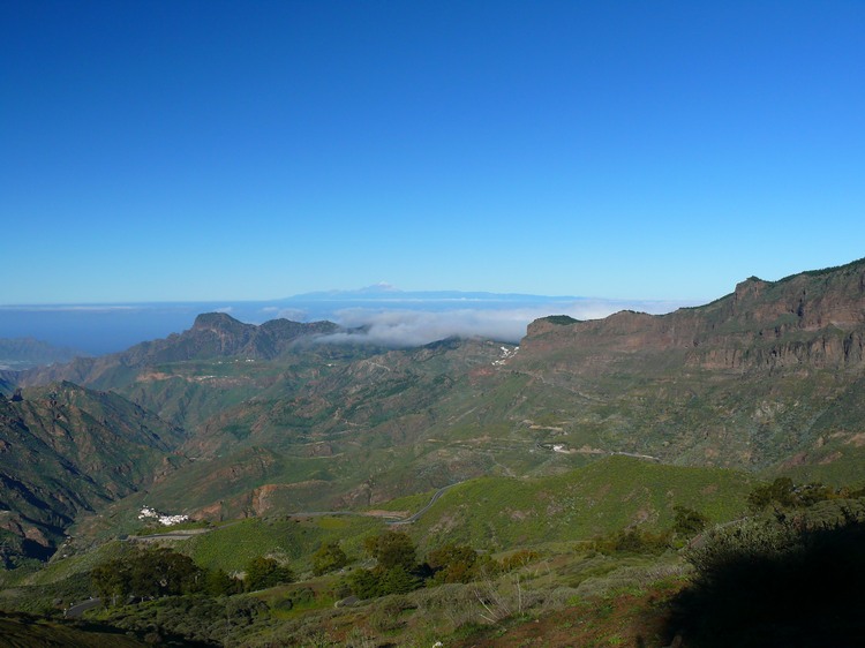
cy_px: 324
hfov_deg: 52.6
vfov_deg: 40.7
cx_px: 432
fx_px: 874
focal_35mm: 35
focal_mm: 7.4
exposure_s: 1/320
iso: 100
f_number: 5.6
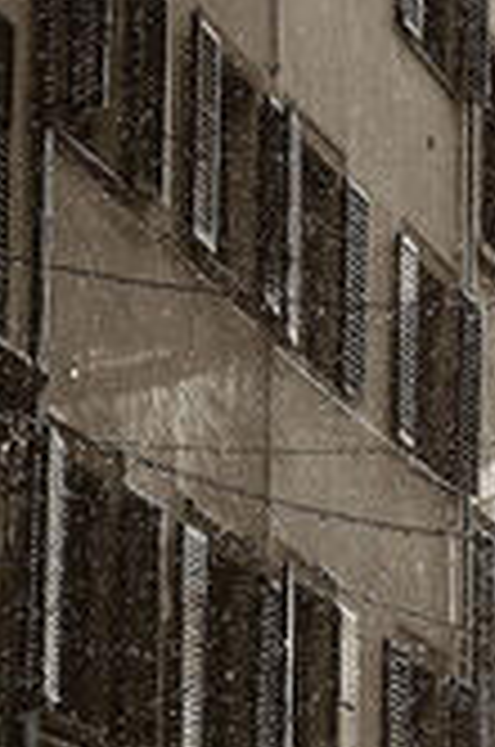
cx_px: 788
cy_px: 909
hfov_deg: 7.4
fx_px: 3749
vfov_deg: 11.2
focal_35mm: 181
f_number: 8
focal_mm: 50
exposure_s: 1/1250
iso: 400
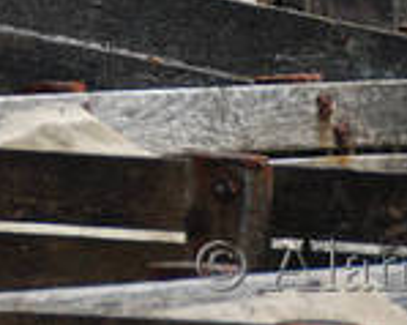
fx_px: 10752
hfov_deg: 2.2
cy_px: -309
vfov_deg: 1.7
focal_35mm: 893
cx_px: -123
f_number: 5.6
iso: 100
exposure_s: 1/250
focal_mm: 135
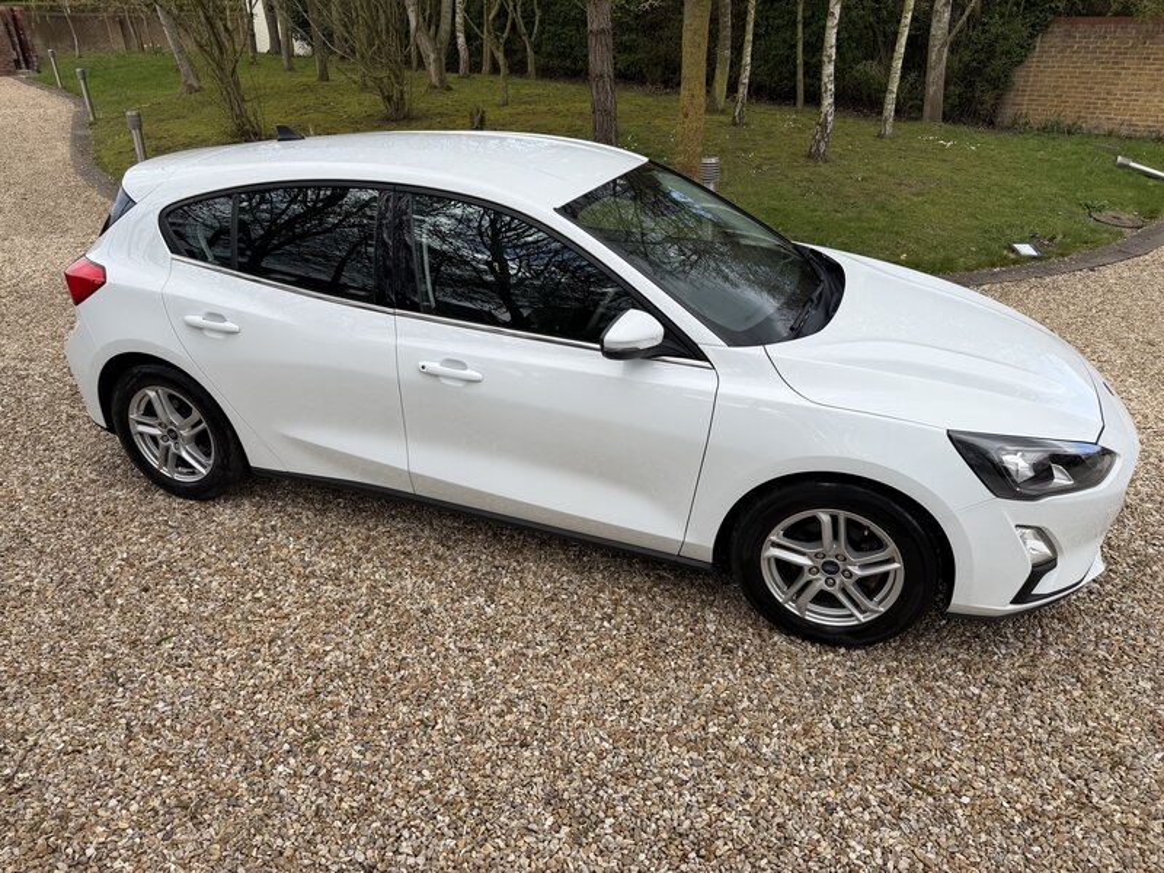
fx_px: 807
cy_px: 436
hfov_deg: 71.6
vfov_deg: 56.8
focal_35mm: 24
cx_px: 582
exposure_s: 1/1585
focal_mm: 6.76
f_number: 1.78
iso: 80
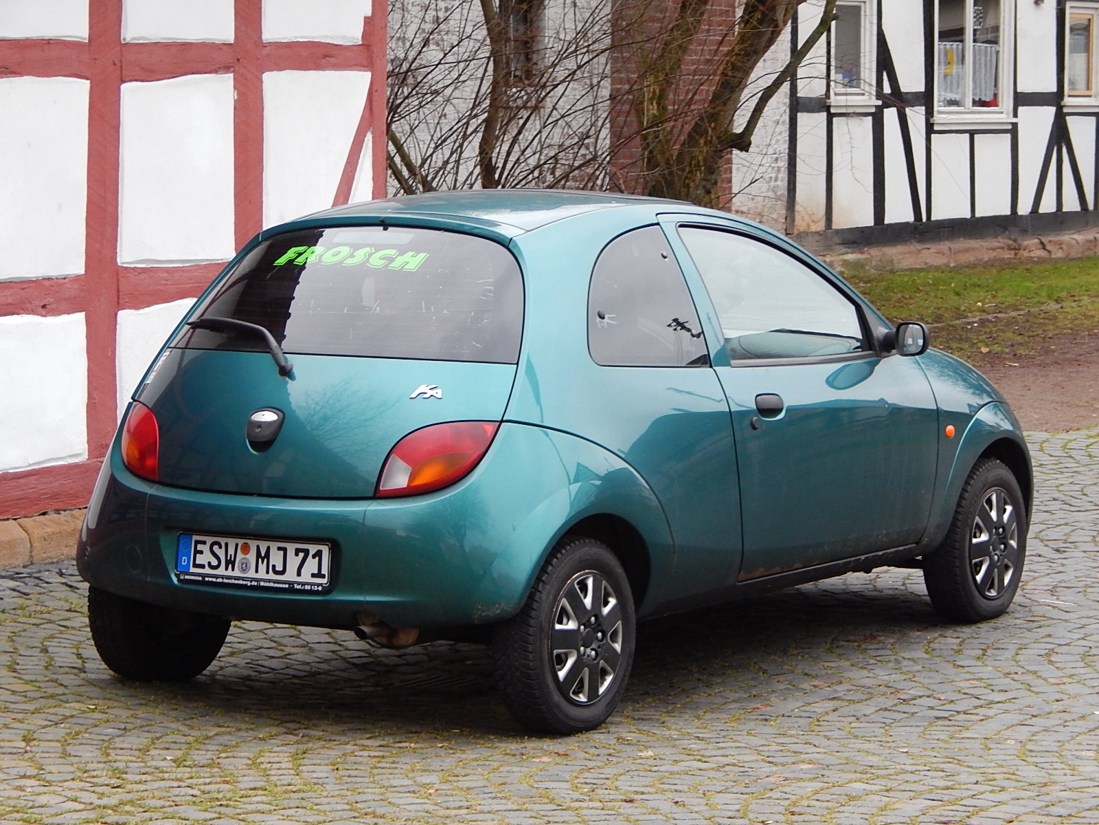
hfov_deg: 17.1
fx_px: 3651
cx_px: 550
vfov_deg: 12.9
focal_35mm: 115
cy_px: 412
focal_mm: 20.5
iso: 320
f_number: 4.6
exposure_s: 1/30
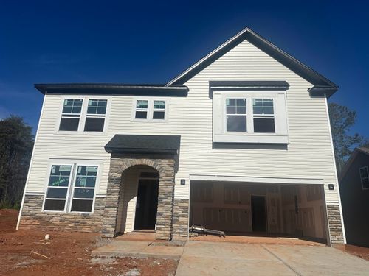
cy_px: 138
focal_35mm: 24
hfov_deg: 71.6
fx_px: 256
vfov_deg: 56.8
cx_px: 184
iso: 64
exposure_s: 1/18519
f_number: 1.78
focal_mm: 6.86
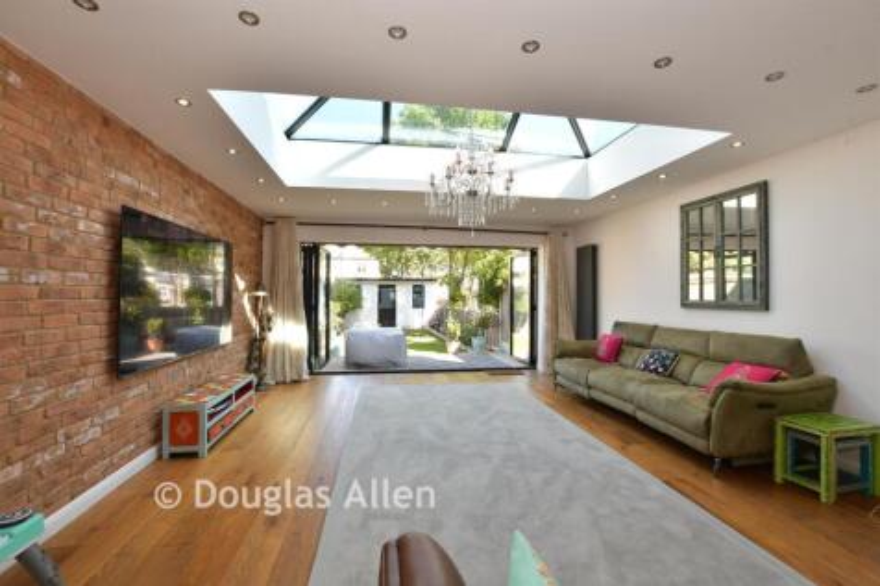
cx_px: 440
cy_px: 293
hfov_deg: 100.4
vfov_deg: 77.3
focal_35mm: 15
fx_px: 367
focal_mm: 10
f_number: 8
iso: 125
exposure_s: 1/25
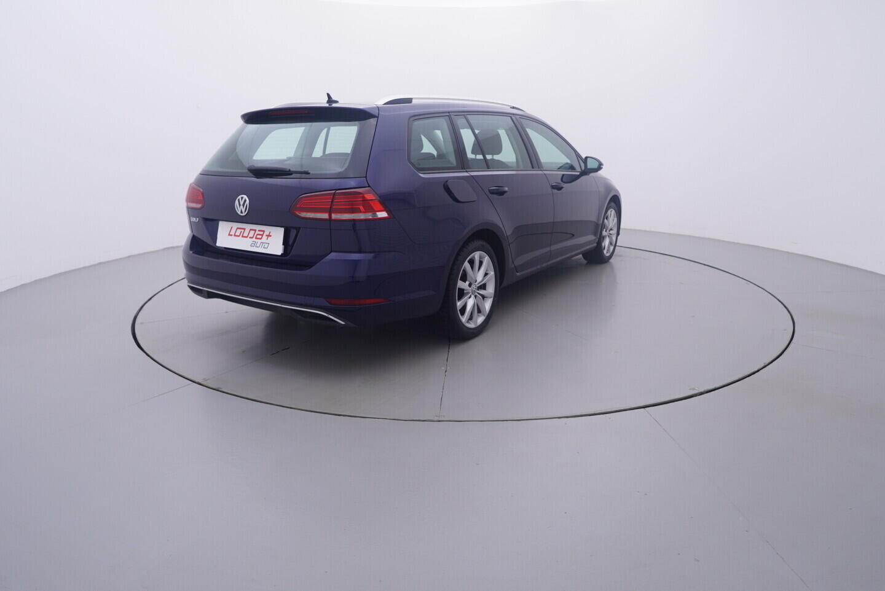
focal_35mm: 22
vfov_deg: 56.2
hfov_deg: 77.3
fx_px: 553
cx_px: 442
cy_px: 296
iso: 200
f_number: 5
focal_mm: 15
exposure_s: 1/80
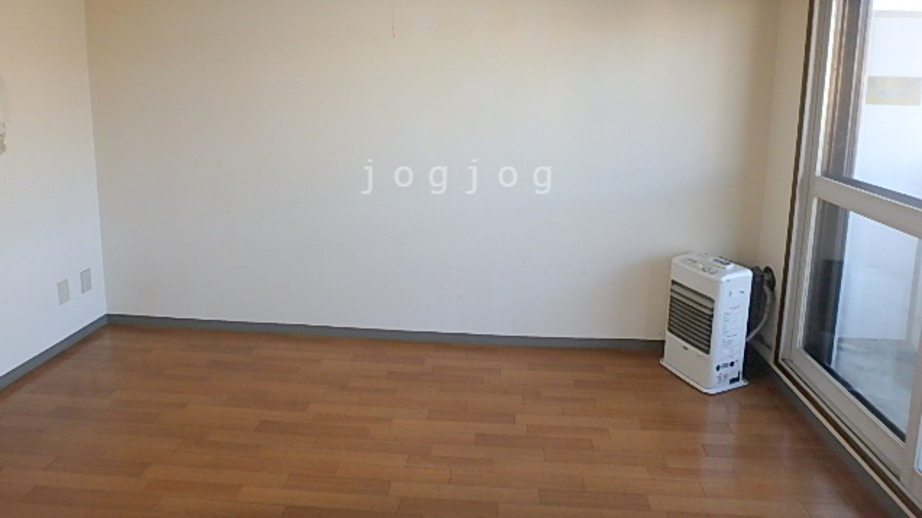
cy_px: 177
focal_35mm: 23
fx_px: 562
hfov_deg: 78.7
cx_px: 460
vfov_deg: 48.7
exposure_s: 1/40
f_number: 3.5
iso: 200
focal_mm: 3.7
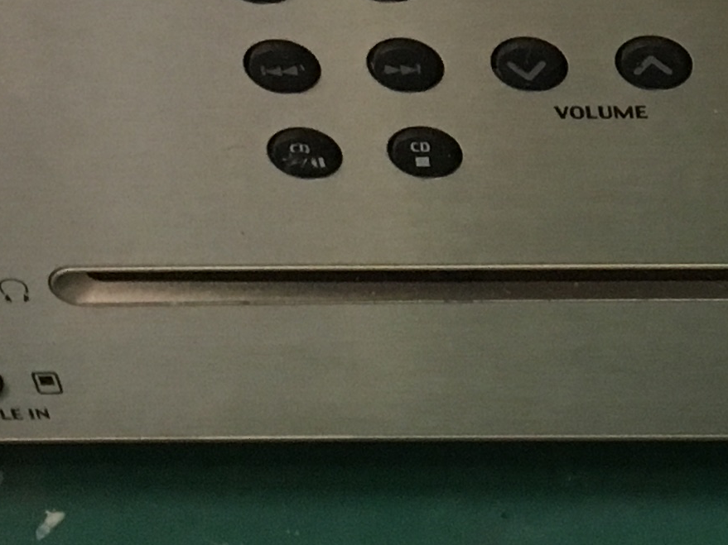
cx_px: 891
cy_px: -345
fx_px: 2797
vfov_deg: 10.6
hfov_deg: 14.3
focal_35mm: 133
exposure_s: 1/30
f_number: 2.2
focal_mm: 4.15
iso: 160
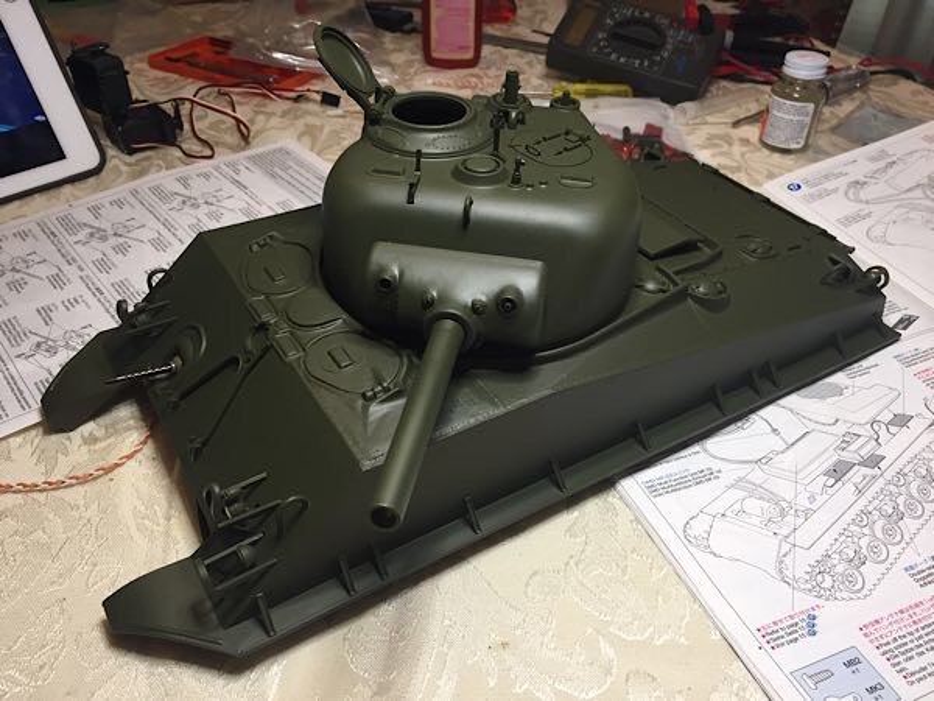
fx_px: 782
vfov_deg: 48.2
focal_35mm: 29
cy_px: 350
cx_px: 467
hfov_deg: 61.7
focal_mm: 4.15
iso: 40
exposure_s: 1/30
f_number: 2.2
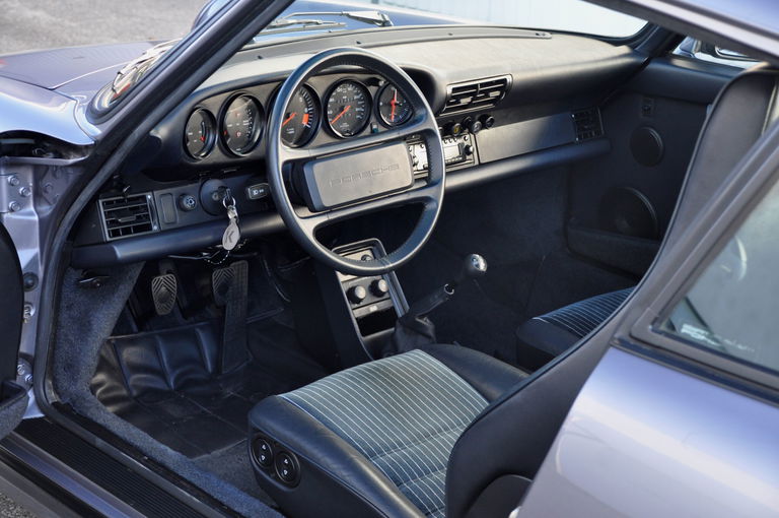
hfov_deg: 30.5
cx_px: 390
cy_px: 259
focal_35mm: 66
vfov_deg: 20.6
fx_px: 1426
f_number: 4.5
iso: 500
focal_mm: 44
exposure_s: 1/40
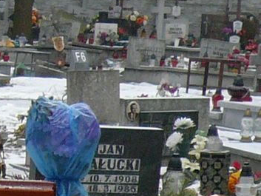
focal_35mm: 187
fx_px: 1410
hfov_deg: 10.1
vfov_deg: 7.7
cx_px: -178
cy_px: 348
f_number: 2.8
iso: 100
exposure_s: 1/40
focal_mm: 4.7
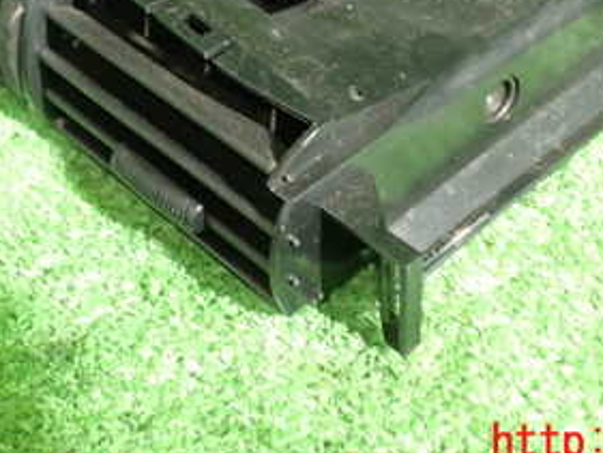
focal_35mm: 64
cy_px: -13
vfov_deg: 22.0
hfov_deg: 30.2
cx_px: 333
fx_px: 1115
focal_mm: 5.4
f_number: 2.3
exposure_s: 1/30
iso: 400
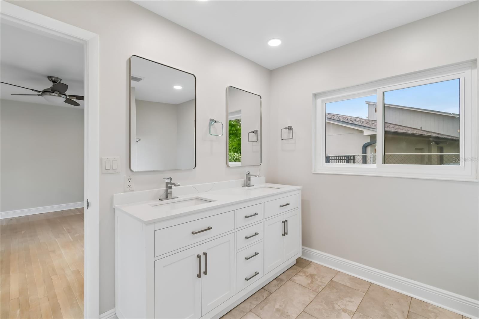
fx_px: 200
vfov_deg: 77.3
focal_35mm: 15
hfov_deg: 100.4
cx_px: 240
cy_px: 160
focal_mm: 10
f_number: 7.1
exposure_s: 1/13
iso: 100
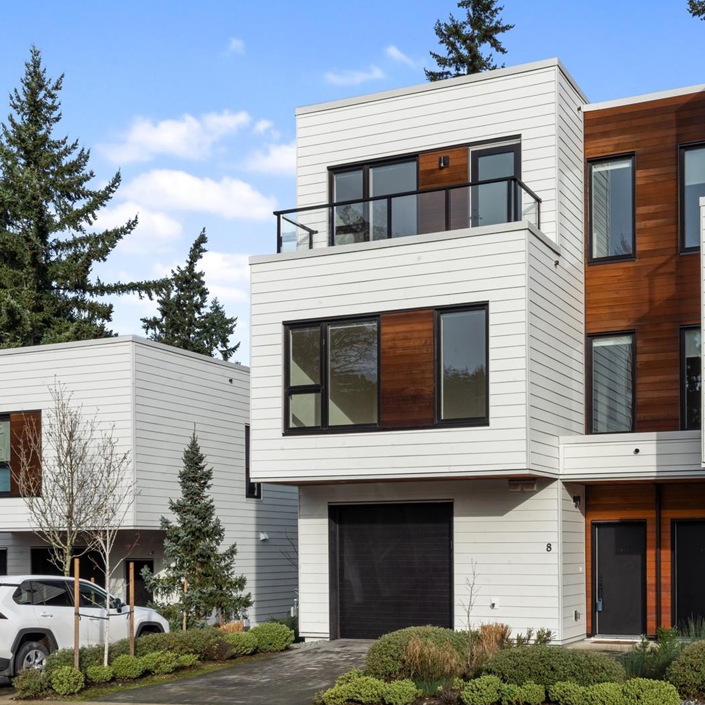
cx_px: 444
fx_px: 1037
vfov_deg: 37.6
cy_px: 351
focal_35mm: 45
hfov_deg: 37.3
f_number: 22
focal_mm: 35
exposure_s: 1/125
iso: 400
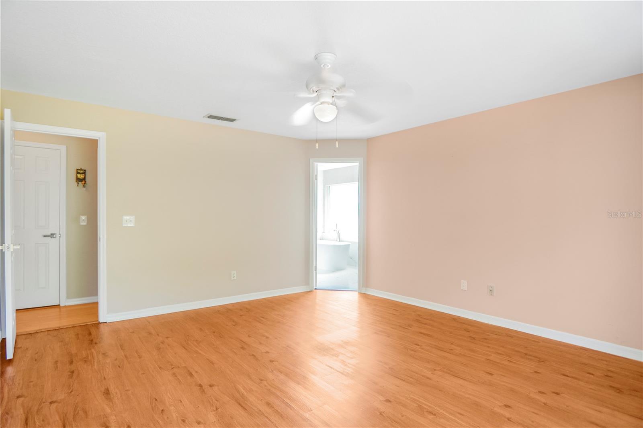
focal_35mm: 18
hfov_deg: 90.0
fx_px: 321
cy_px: 214
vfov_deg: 67.3
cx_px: 322
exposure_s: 1/50
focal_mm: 12
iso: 100
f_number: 2.5
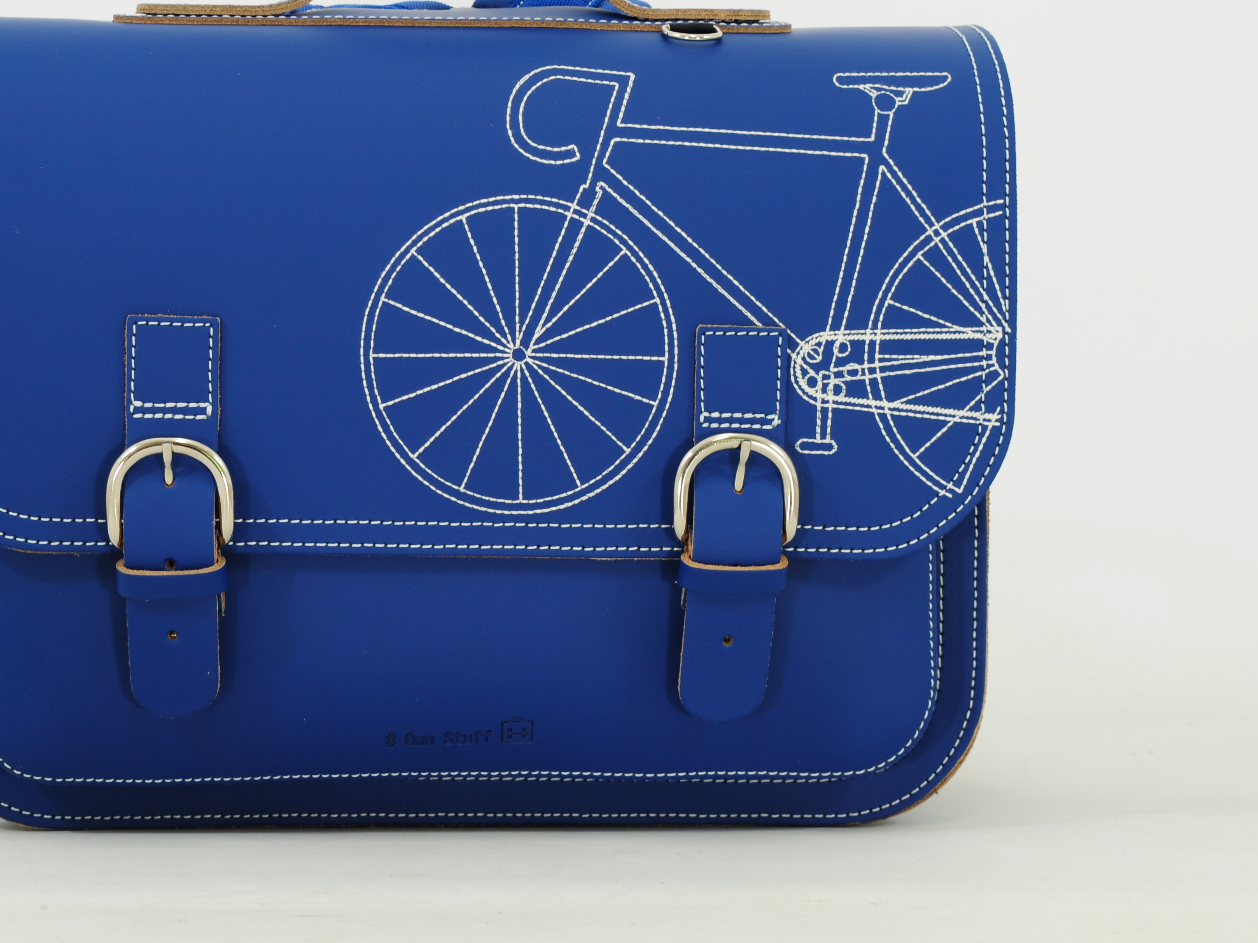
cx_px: 503
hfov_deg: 21.1
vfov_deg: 15.9
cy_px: 388
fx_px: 3380
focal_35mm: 93
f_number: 9
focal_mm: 46
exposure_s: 1/25
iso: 200
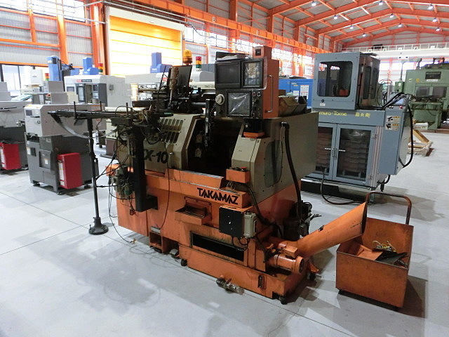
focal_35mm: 25
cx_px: 224
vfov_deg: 54.9
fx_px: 324
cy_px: 168
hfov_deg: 69.4
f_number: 3.2
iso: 800
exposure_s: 1/50
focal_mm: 4.43
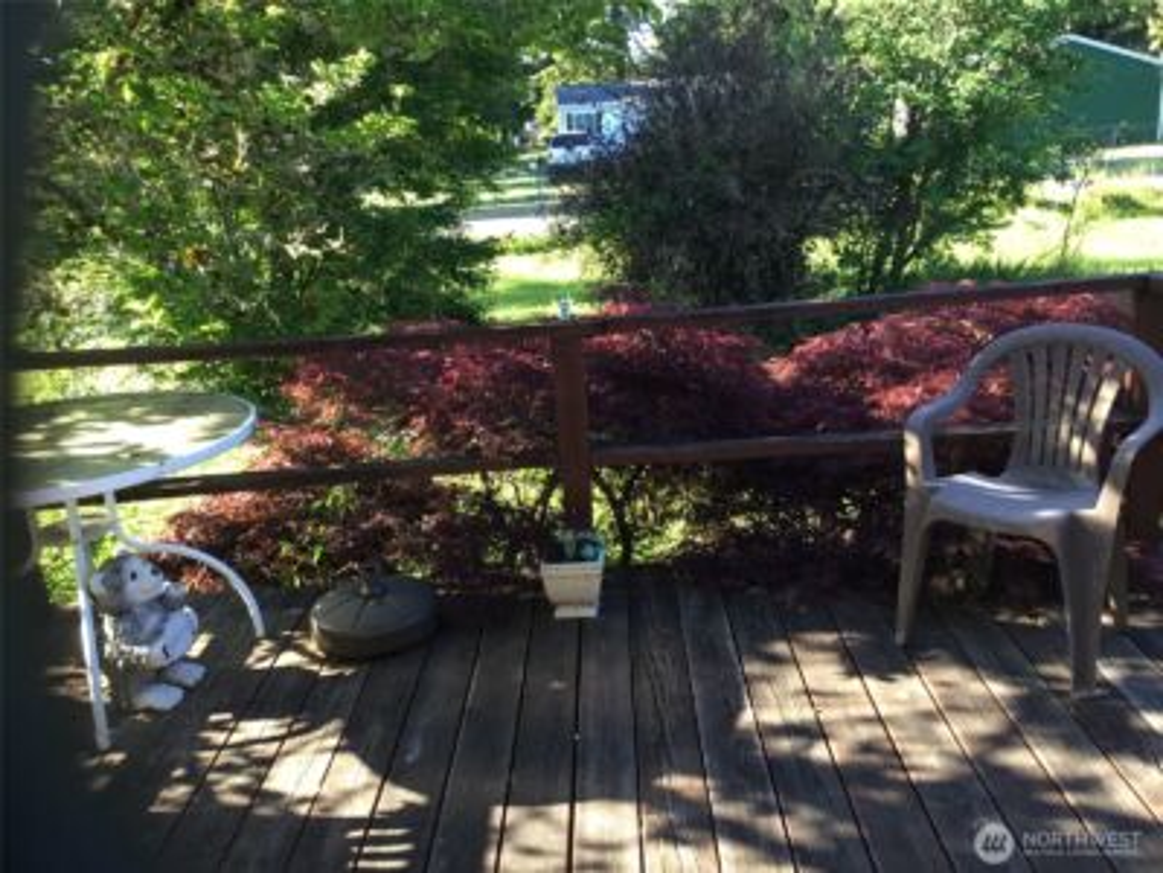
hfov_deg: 58.4
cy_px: 436
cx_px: 582
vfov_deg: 45.4
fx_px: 1042
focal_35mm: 31
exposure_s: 1/120
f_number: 2.4
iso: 40
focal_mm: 3.3
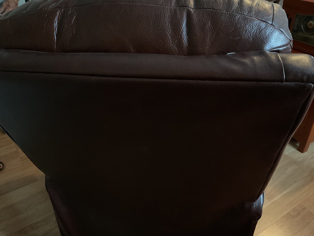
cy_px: 118
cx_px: 157
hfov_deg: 61.7
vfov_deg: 48.2
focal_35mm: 29
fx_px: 263
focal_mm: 3
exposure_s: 1/20
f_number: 1.8
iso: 500
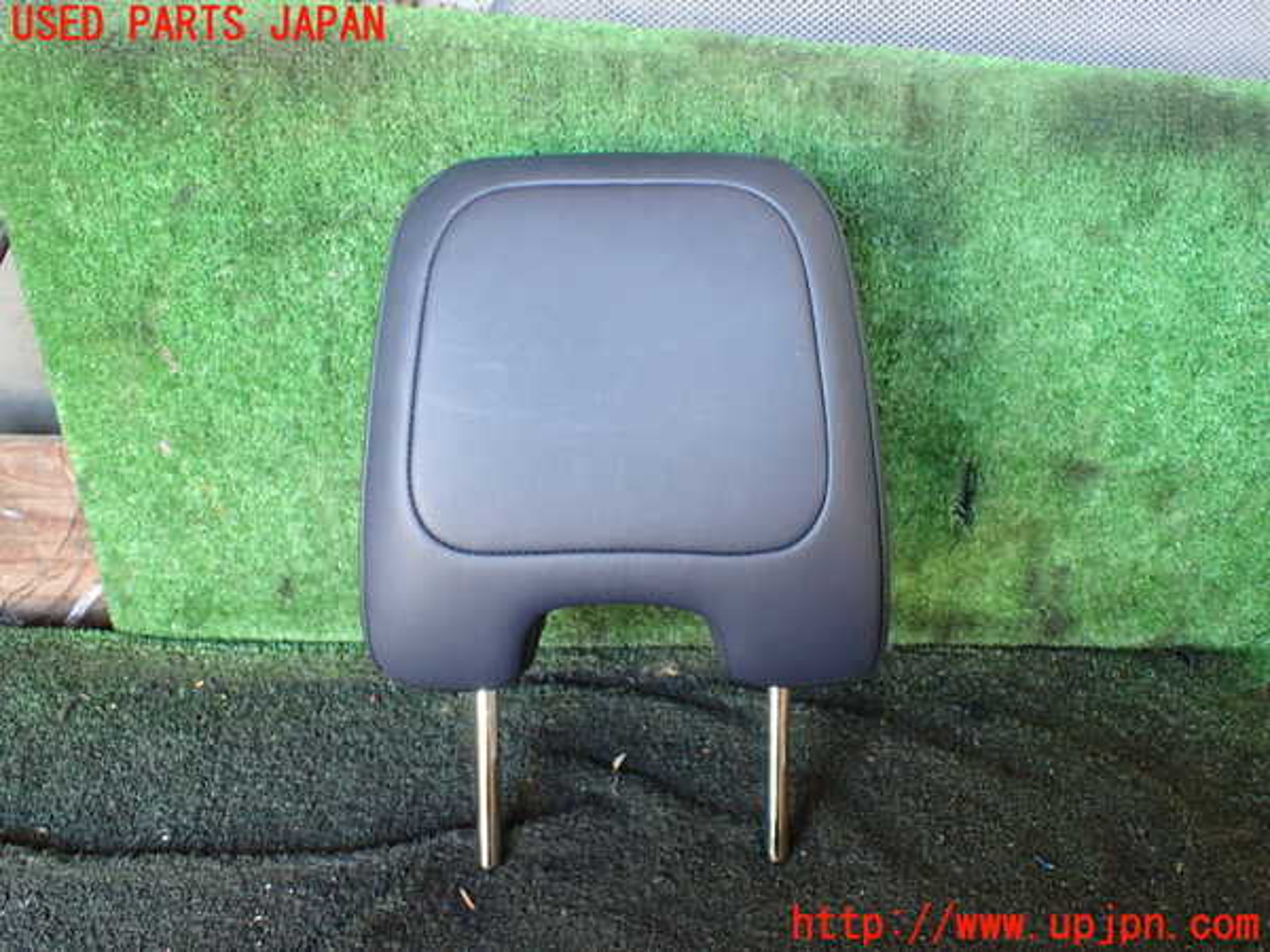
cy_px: 476
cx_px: 635
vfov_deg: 46.8
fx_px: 1101
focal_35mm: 30
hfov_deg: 60.0
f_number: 2.3
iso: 800
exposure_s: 1/80
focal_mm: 5.4
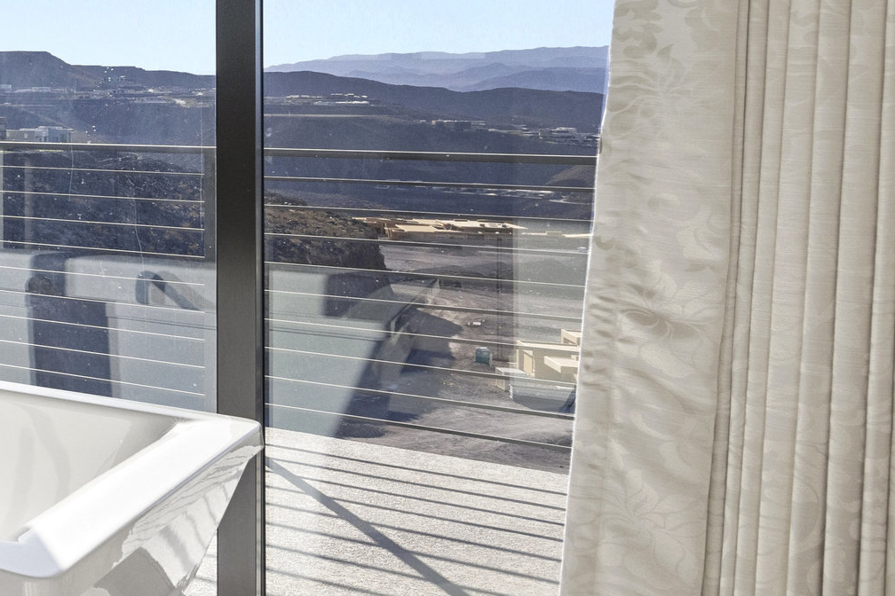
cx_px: -622
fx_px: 1243
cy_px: 69
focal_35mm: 50
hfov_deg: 24.1
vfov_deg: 26.2
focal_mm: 14
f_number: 8
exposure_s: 1/50
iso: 500
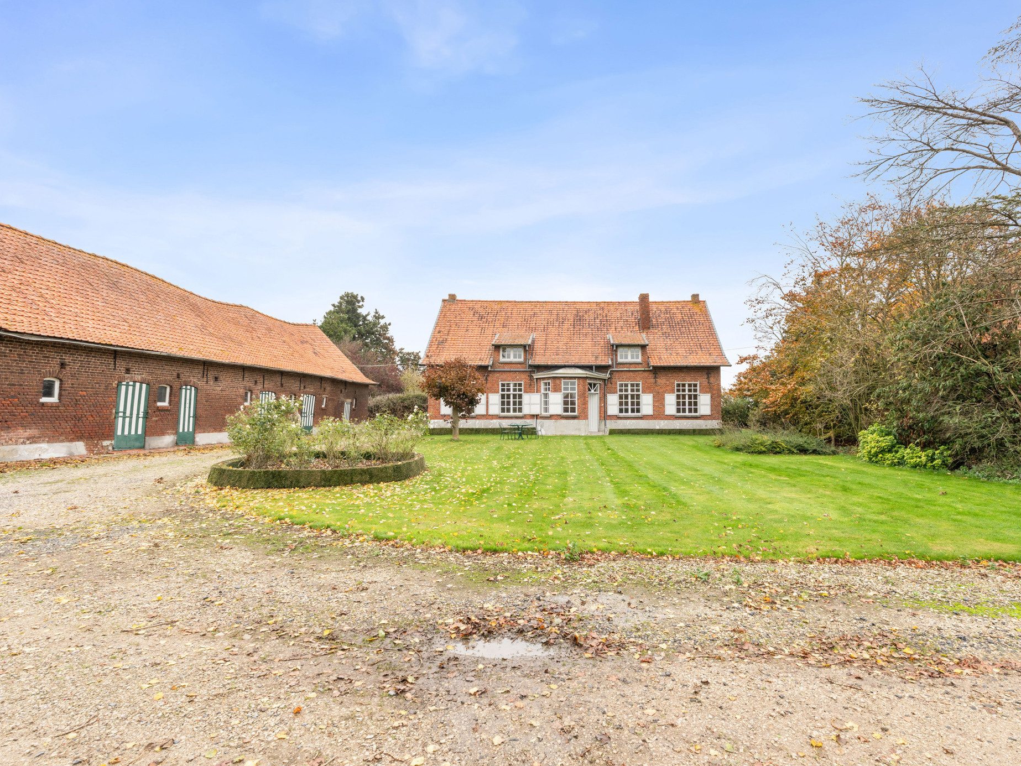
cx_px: 570
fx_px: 548
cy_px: 371
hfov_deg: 85.6
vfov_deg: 69.9
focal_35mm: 19
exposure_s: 1/100
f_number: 10
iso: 320
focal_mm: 16.5
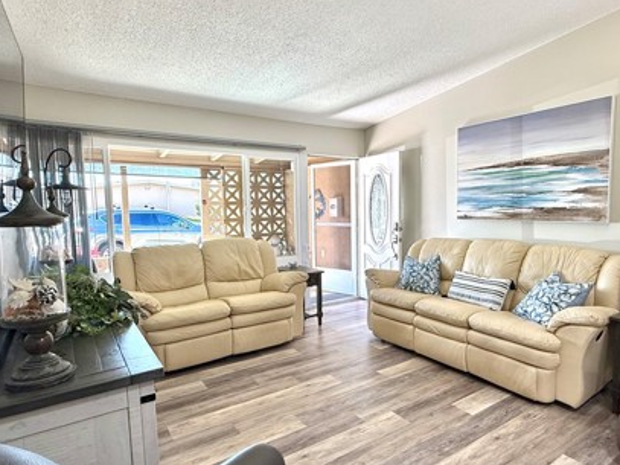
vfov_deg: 61.0
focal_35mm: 22
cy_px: 239
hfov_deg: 75.9
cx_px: 356
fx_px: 394
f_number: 2.2
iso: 80
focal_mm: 2.22
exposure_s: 1/120
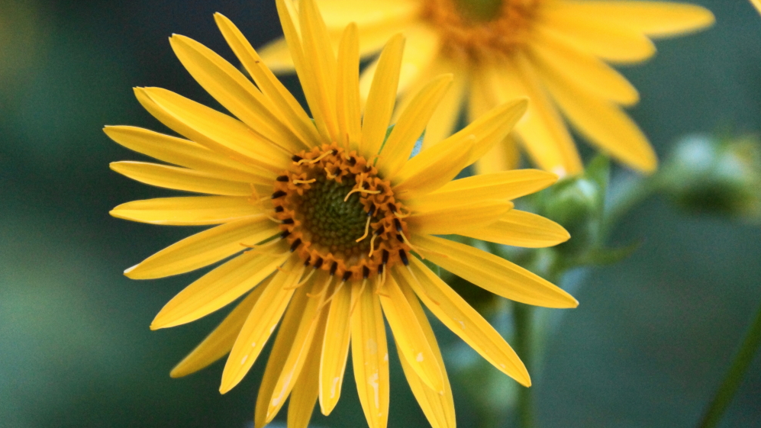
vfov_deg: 3.1
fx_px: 7951
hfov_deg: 5.5
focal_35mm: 394
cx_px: 380
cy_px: 201
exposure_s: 1/100
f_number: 6.3
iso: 1600
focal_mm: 250
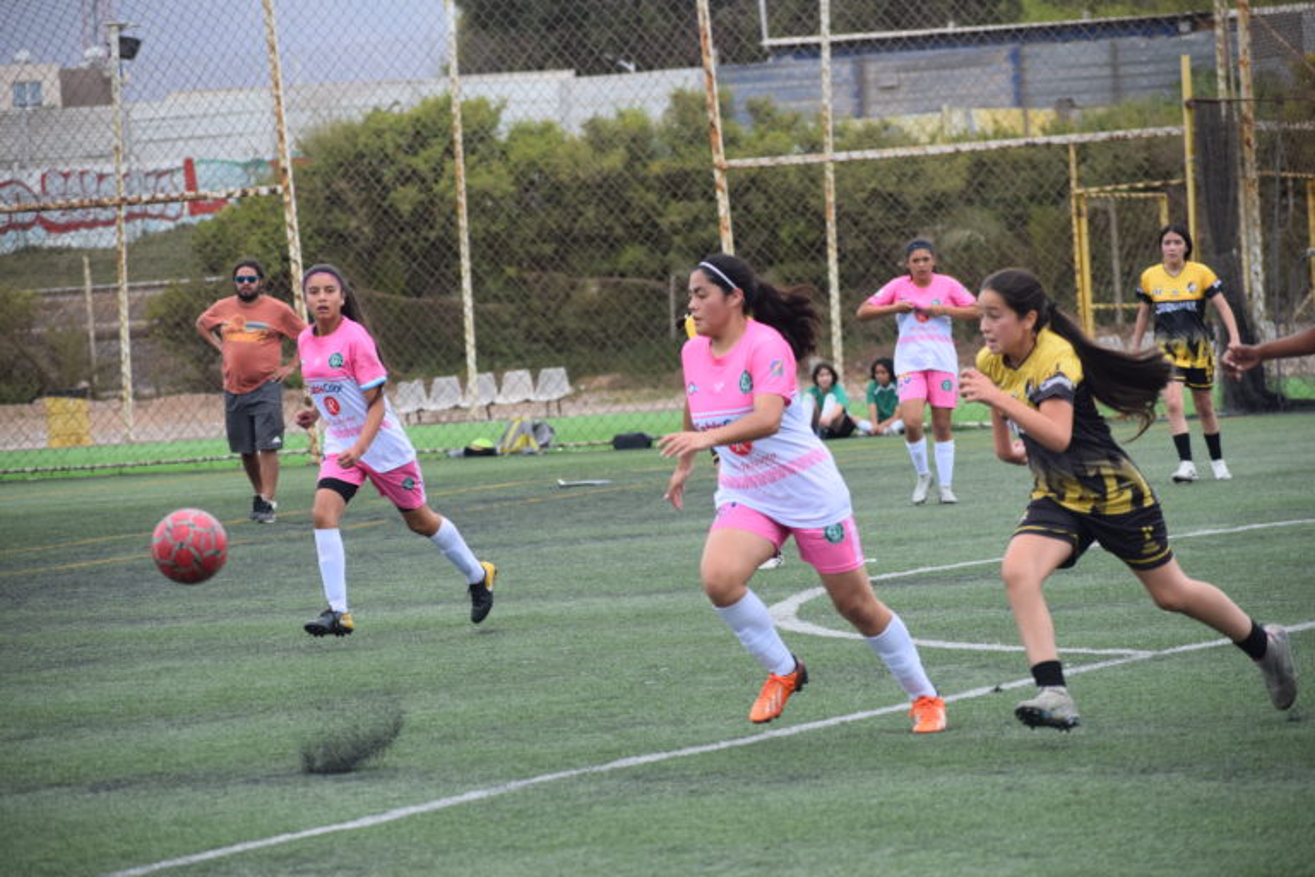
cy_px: 438
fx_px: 7122
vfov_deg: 7.0
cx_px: 658
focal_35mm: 195
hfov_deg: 10.5
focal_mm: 130
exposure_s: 1/1600
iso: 400
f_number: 5.6
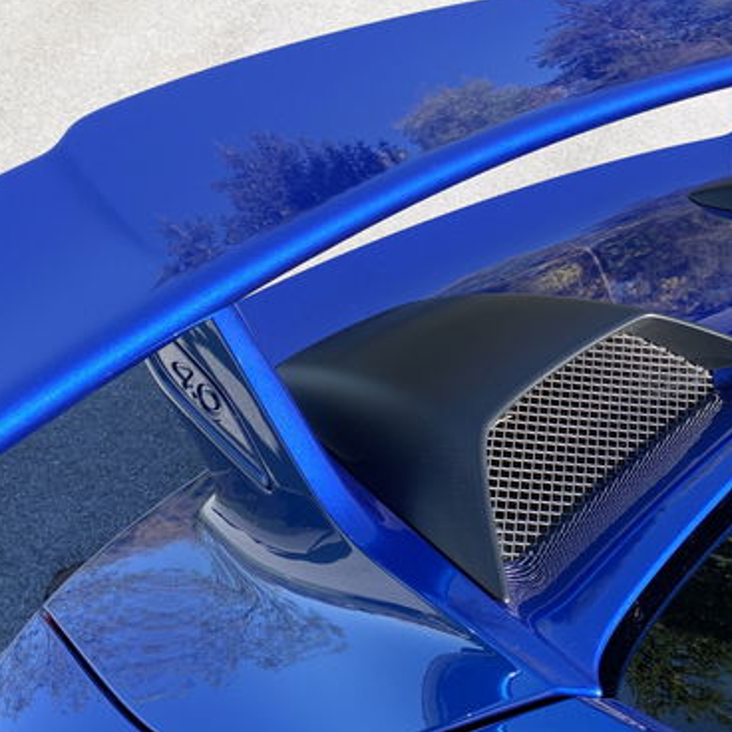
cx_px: 497
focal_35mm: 48
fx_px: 1148
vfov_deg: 35.2
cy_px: 288
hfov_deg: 35.0
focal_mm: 4.25
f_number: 1.8
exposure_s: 1/529
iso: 25
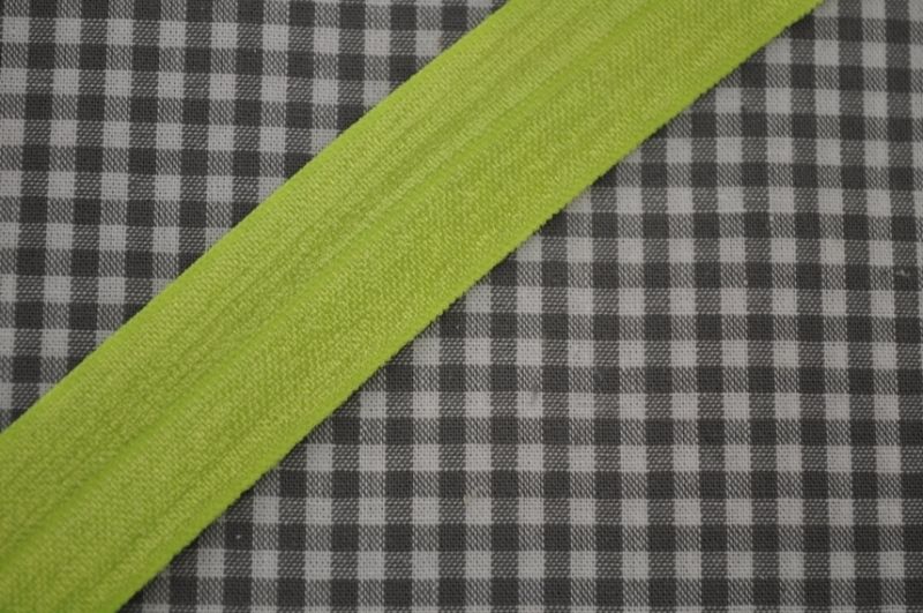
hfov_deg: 28.1
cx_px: 462
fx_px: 1843
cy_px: 306
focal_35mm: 72
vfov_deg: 18.9
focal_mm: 48
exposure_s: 1/60
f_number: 5.3
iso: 400
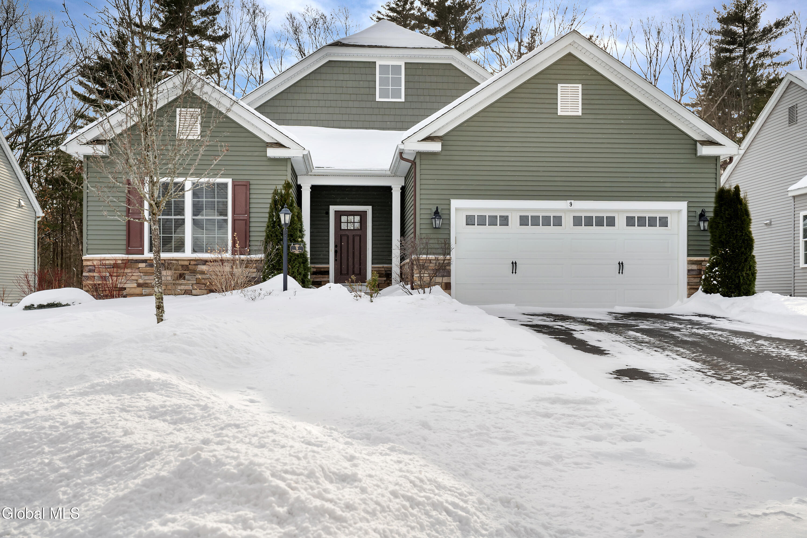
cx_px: 404
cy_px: 269
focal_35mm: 35
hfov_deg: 54.4
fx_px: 785
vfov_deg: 37.9
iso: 250
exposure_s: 1/1600
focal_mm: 35
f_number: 4.5
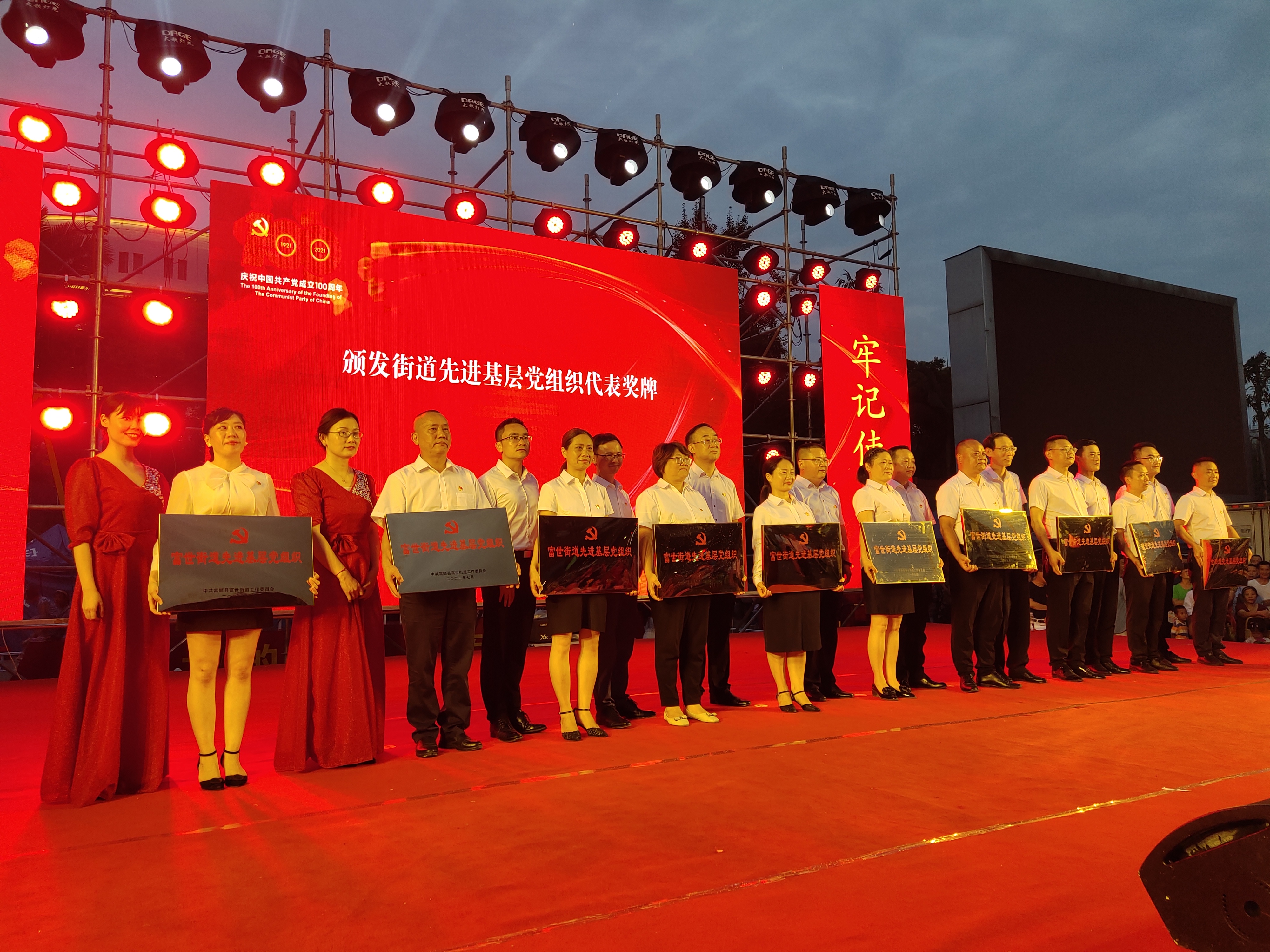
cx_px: 635
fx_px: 917
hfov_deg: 69.4
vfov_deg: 54.9
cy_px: 476
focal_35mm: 25
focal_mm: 4.71
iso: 50
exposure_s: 1/148
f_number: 1.8
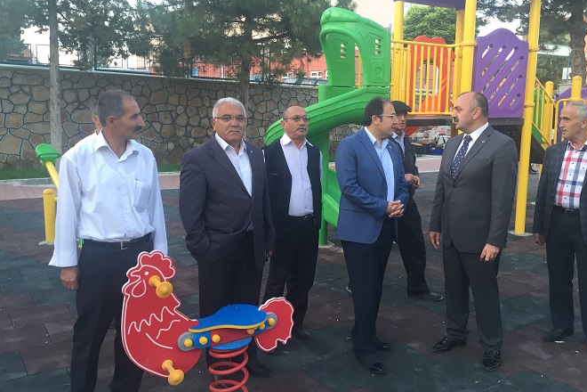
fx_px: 522
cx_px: 310
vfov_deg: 41.1
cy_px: 184
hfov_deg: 58.7
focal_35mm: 32
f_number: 2.2
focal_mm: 4.15
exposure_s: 1/40
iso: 32
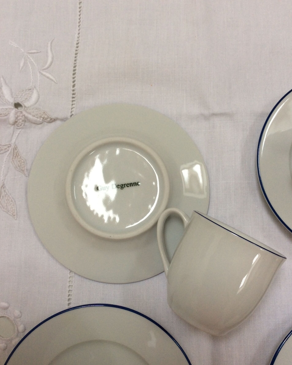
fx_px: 367
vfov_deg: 52.8
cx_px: 146
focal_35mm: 34
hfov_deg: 43.4
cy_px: 188
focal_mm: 3.3
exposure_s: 1/50
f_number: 2.4
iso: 50
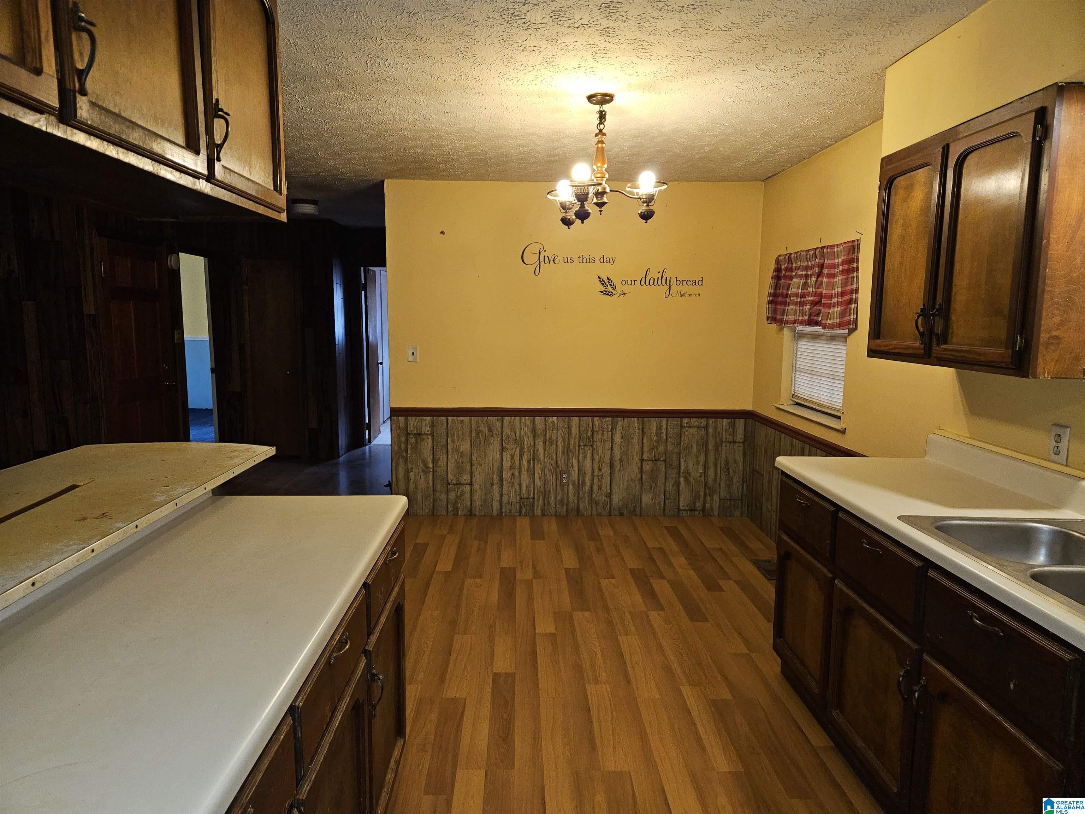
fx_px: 721
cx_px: 542
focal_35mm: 23
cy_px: 407
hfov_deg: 73.9
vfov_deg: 58.9
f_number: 1.8
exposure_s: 1/24
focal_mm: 5.4
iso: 160
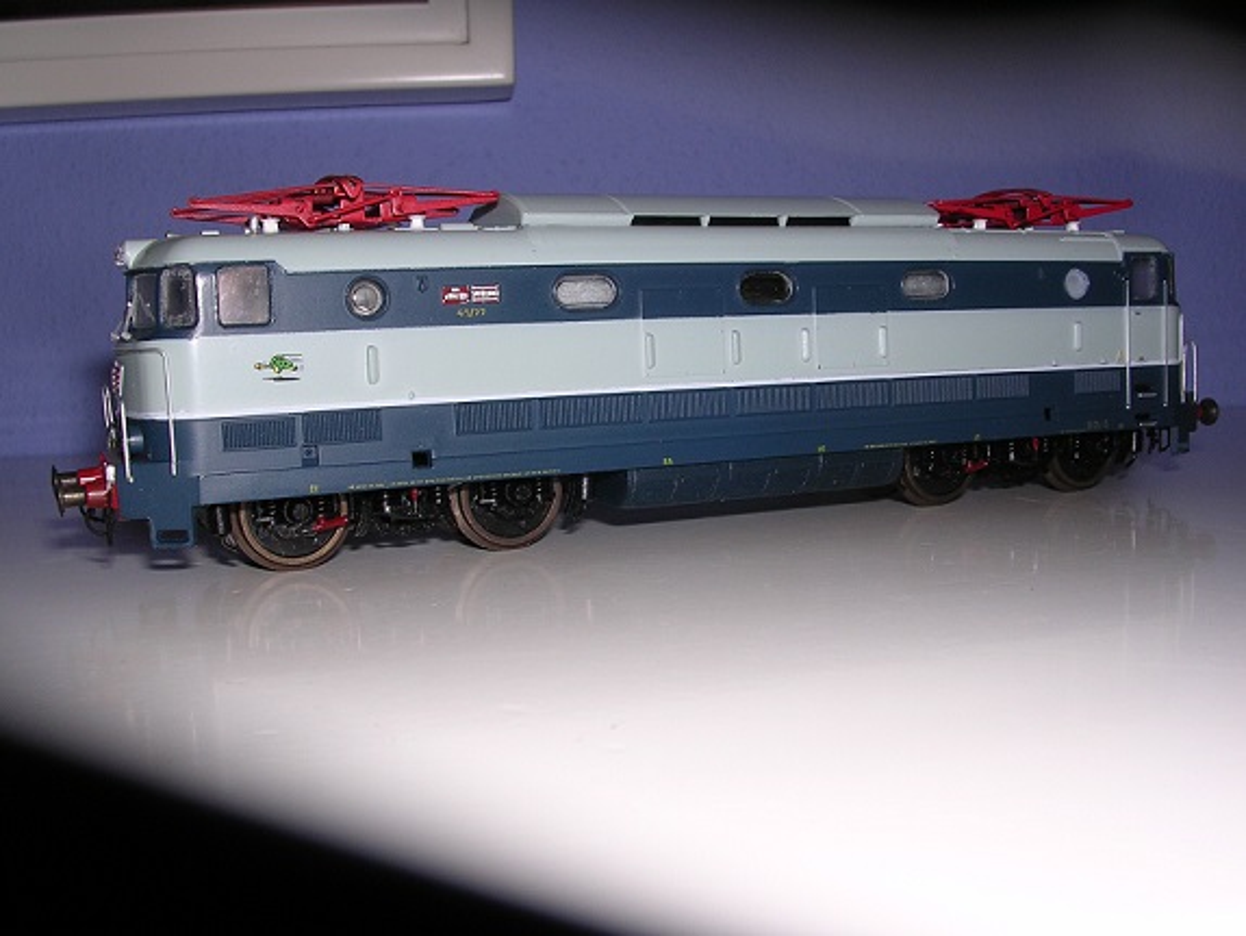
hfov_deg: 49.0
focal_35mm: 38
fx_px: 1368
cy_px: 468
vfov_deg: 37.7
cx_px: 623
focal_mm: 5.8
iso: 100
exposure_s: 1/60.1
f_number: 5.6
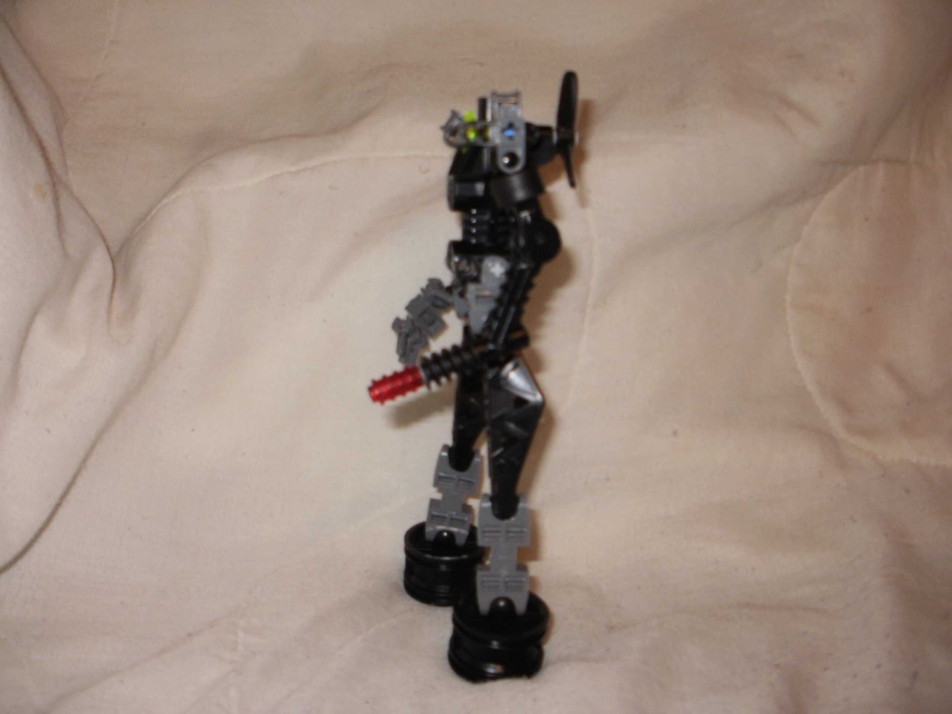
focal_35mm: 36
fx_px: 990
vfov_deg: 39.7
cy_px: 357
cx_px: 476
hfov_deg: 51.4
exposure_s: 1/30
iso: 125
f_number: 3.5
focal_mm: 6.3
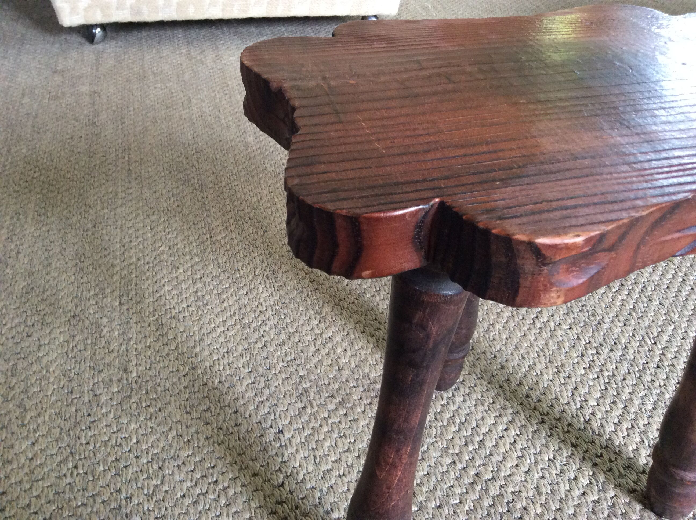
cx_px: 348
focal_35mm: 32
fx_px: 642
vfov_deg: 44.1
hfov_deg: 56.9
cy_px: 260
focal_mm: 3.3
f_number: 2.4
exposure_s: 1/25
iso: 160
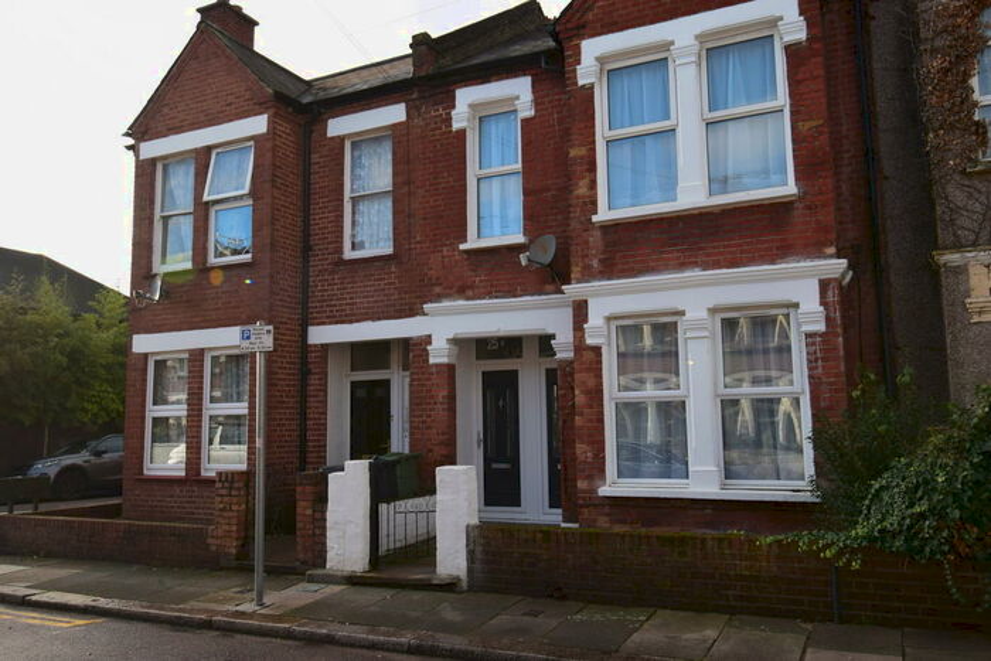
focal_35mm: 28
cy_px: 330
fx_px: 785
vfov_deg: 45.7
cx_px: 496
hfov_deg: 64.5
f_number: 10
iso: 400
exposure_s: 1/200
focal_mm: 19
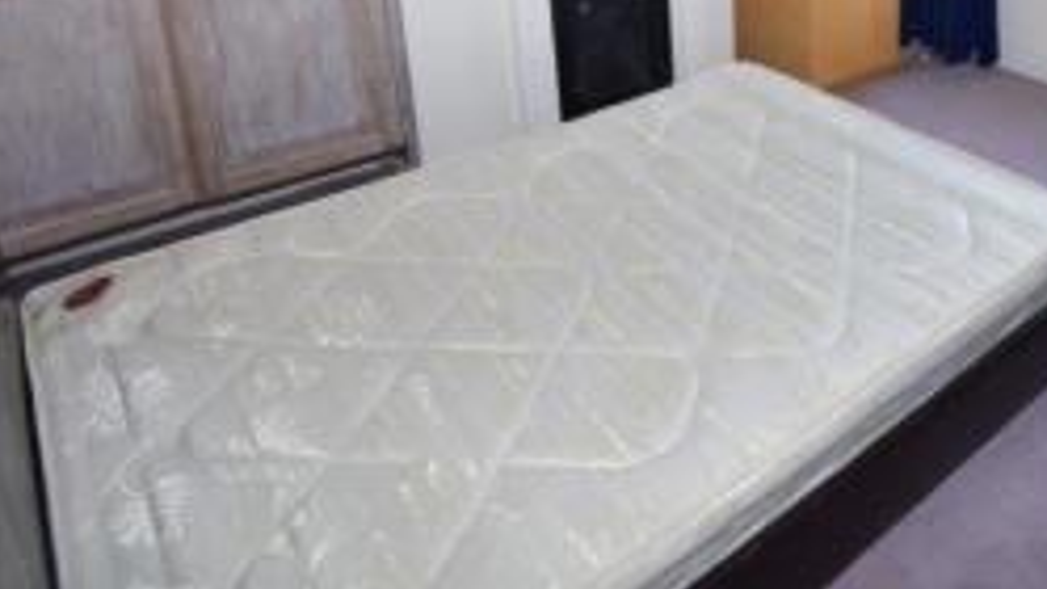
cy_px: -19
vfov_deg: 34.8
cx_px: 824
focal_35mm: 30
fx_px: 833
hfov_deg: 59.7
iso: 400
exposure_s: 1/125
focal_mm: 10
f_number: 5.6
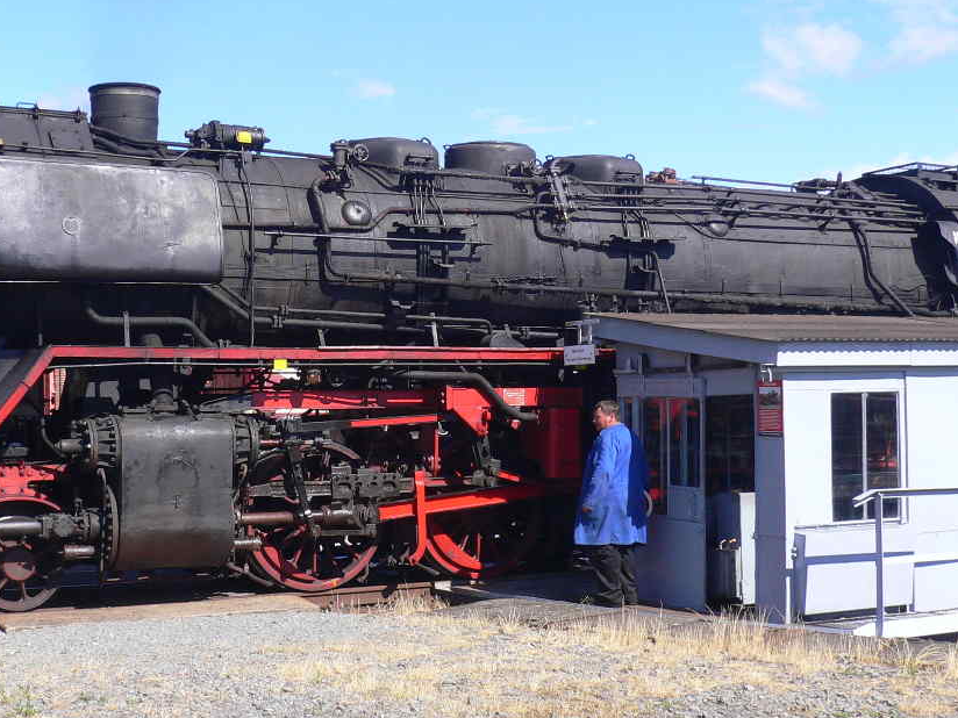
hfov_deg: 37.4
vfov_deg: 28.6
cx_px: 387
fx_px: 1411
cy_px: 340
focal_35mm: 51
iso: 100
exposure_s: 1/320
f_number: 5.6
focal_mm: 5.8
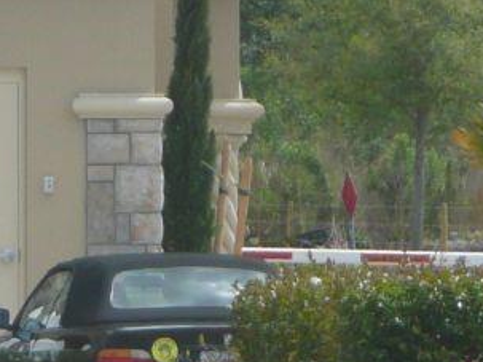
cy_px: -10
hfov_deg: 2.2
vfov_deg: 1.7
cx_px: -193
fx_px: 12539
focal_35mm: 899
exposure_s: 1/500
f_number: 4.8
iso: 100
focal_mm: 31
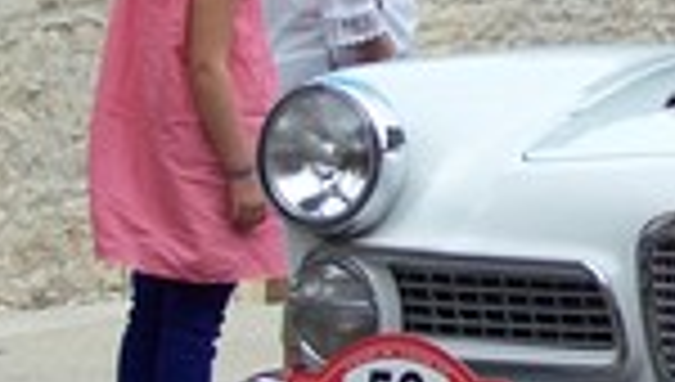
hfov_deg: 9.2
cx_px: 1019
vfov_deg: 5.4
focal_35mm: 228
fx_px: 4088
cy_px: 76
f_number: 3.1
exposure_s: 1/180
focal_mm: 9.8
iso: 80
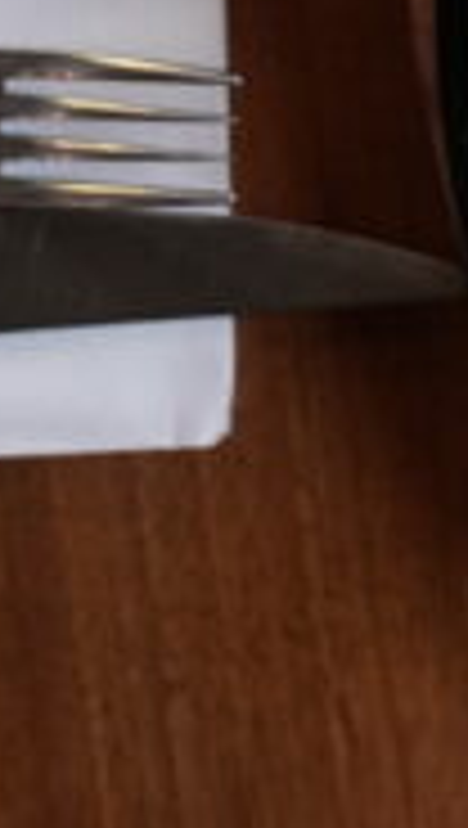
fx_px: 4990
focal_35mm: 227
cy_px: -621
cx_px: 1512
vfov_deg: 9.1
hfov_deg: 5.0
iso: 400
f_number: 2.8
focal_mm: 39
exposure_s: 1/160
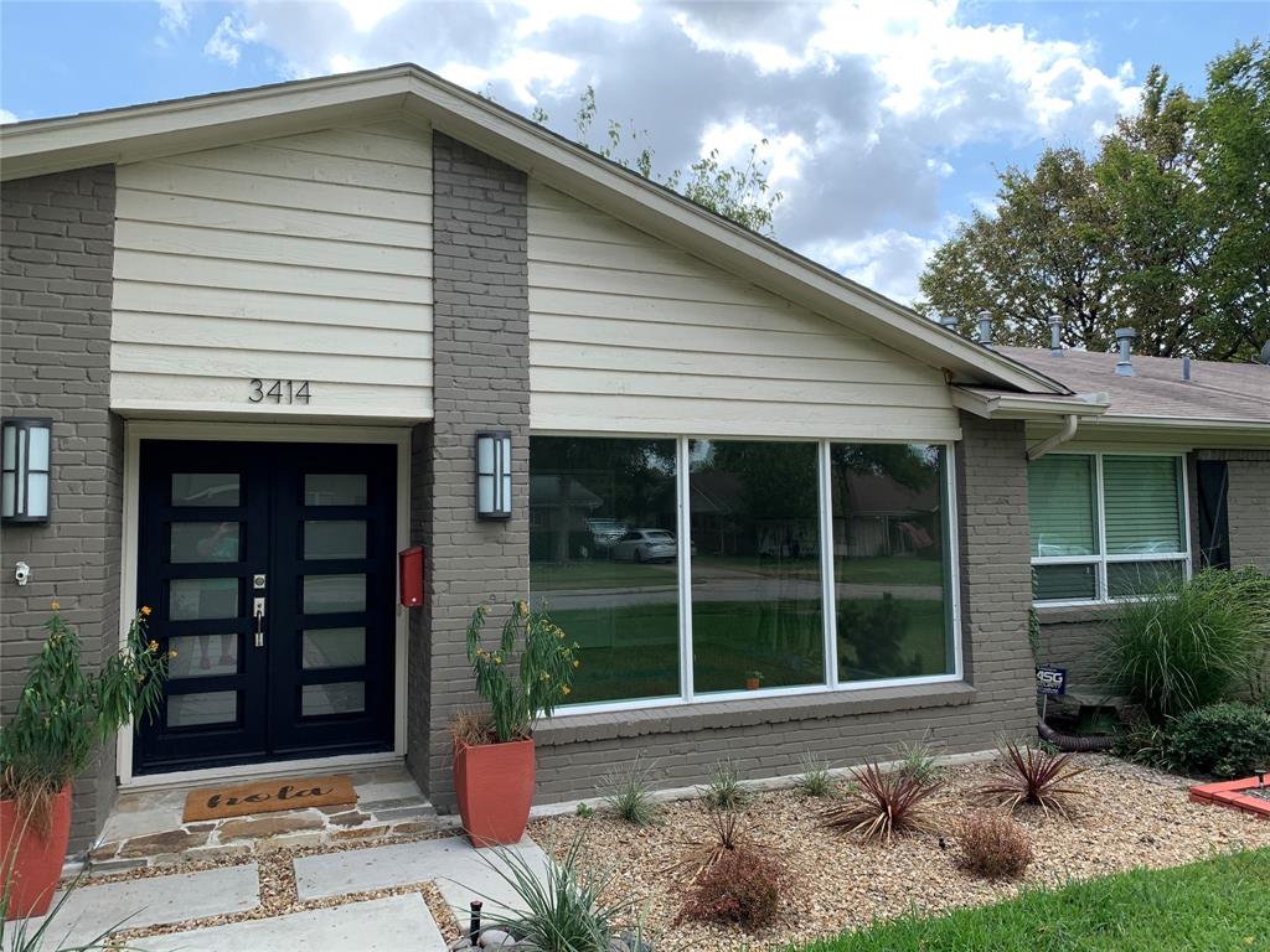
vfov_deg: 53.1
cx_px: 635
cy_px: 476
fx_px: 954
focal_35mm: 26
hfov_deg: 67.3
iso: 25
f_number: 1.8
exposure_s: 1/842
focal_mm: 4.25
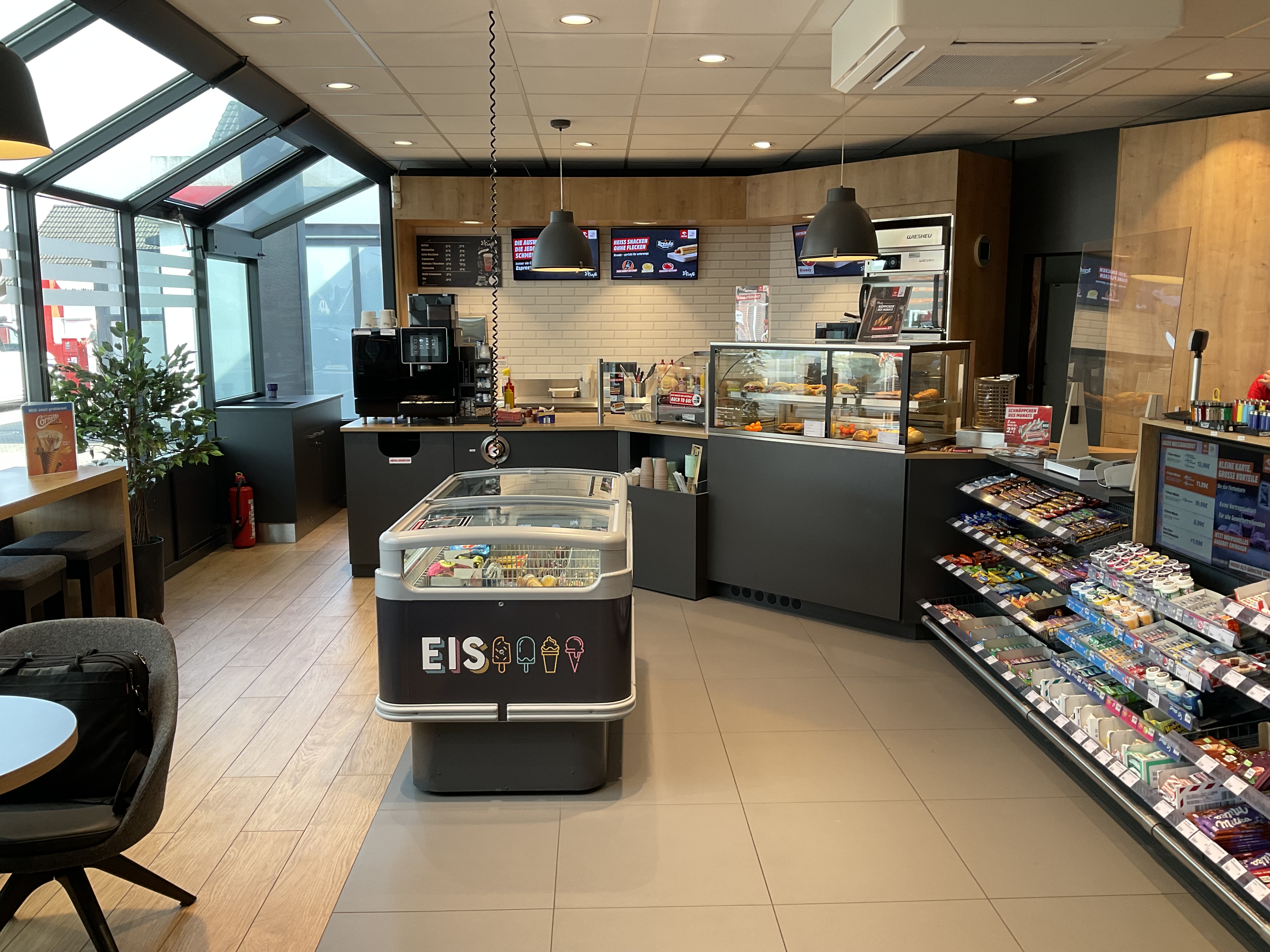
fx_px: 1064
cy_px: 476
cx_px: 635
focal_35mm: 29
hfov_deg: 61.7
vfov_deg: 48.2
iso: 50
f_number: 1.8
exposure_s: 1/120
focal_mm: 3
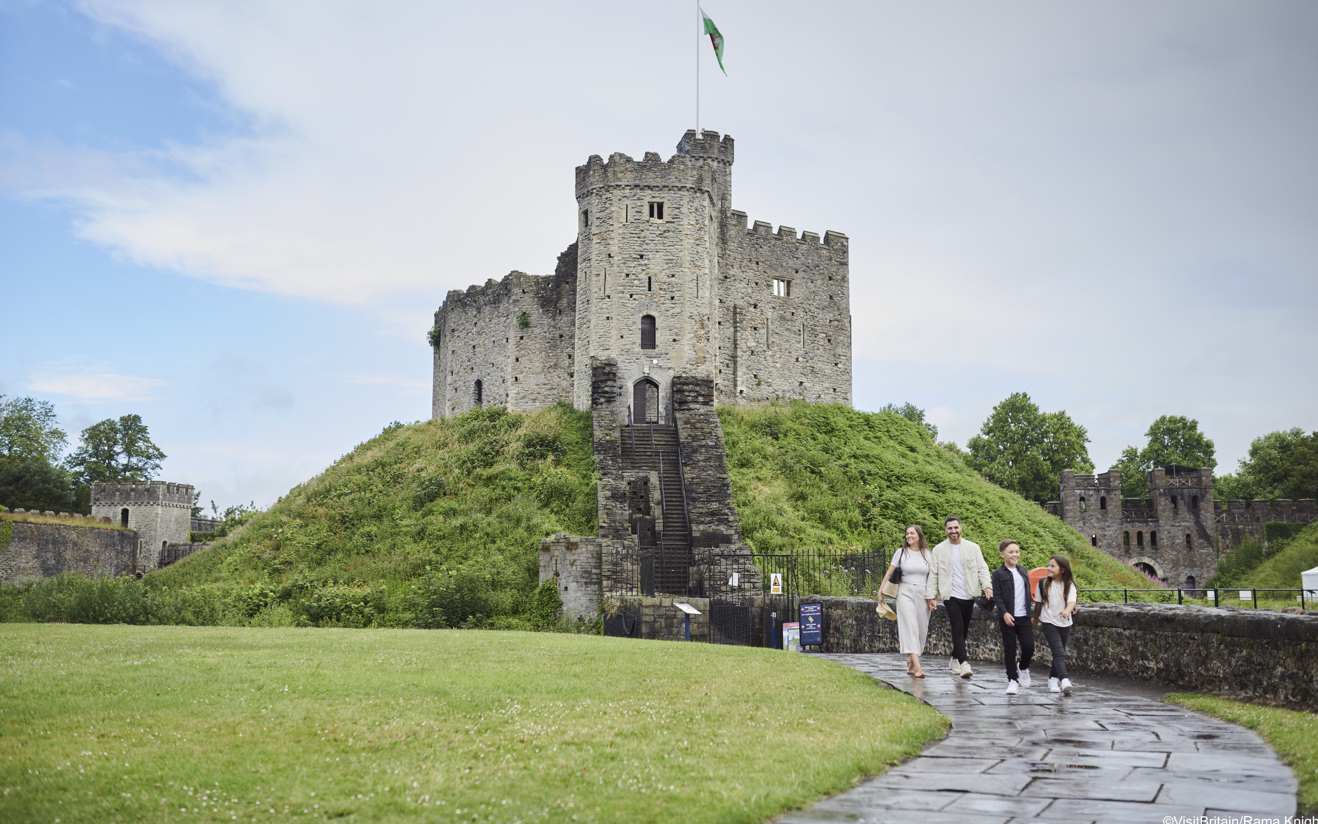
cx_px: 662
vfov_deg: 35.3
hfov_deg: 54.0
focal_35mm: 36
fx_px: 1293
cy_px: 386
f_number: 2.2
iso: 125
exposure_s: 1/1000
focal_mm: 35
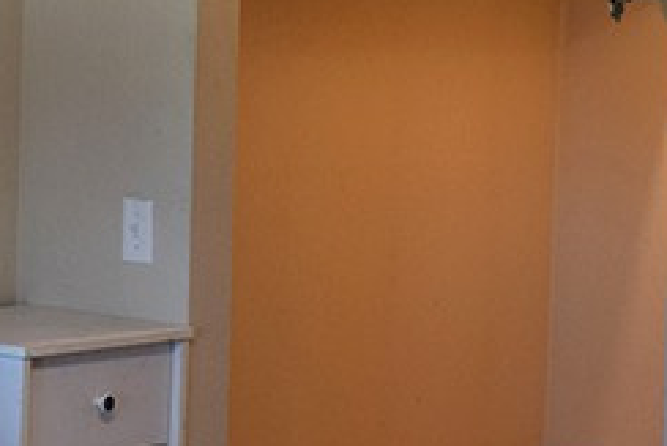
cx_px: 440
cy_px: 160
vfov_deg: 10.2
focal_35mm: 135
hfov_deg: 15.2
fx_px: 2503
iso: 400
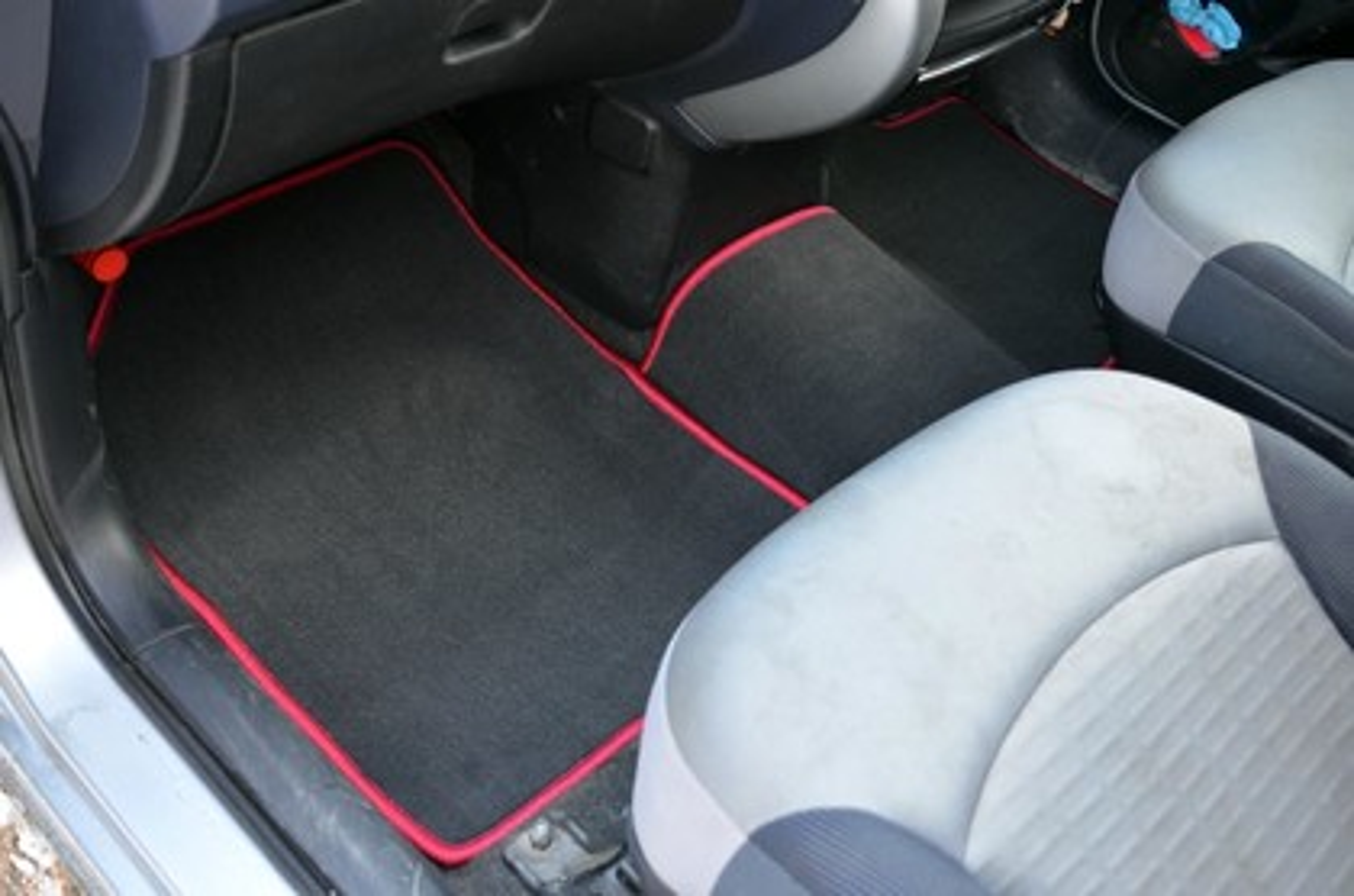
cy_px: 448
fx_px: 1464
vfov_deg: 34.0
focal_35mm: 39
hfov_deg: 49.6
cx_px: 677
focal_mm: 26
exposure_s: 1/50
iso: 800
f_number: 4
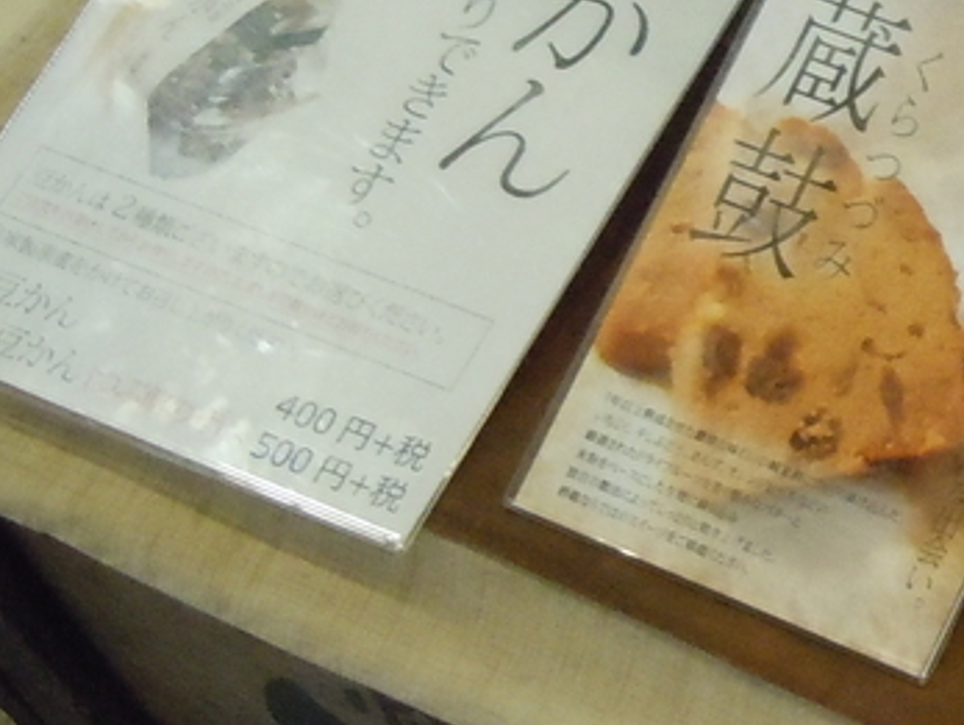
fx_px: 3178
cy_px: 28
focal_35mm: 114
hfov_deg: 15.7
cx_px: 1511
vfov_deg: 12.9
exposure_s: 1/25
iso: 800
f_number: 4
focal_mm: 5.9
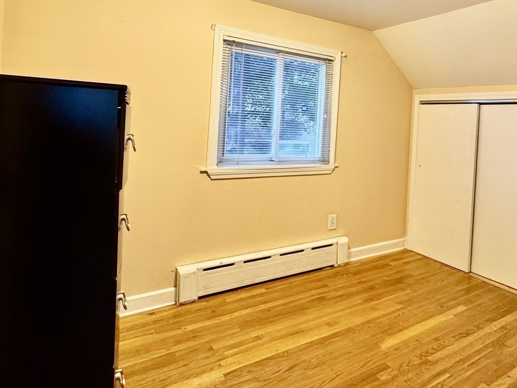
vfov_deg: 53.8
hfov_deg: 66.7
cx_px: 362
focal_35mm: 25
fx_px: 373
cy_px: 131
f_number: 2.2
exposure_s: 1/60
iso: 250
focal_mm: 2.22
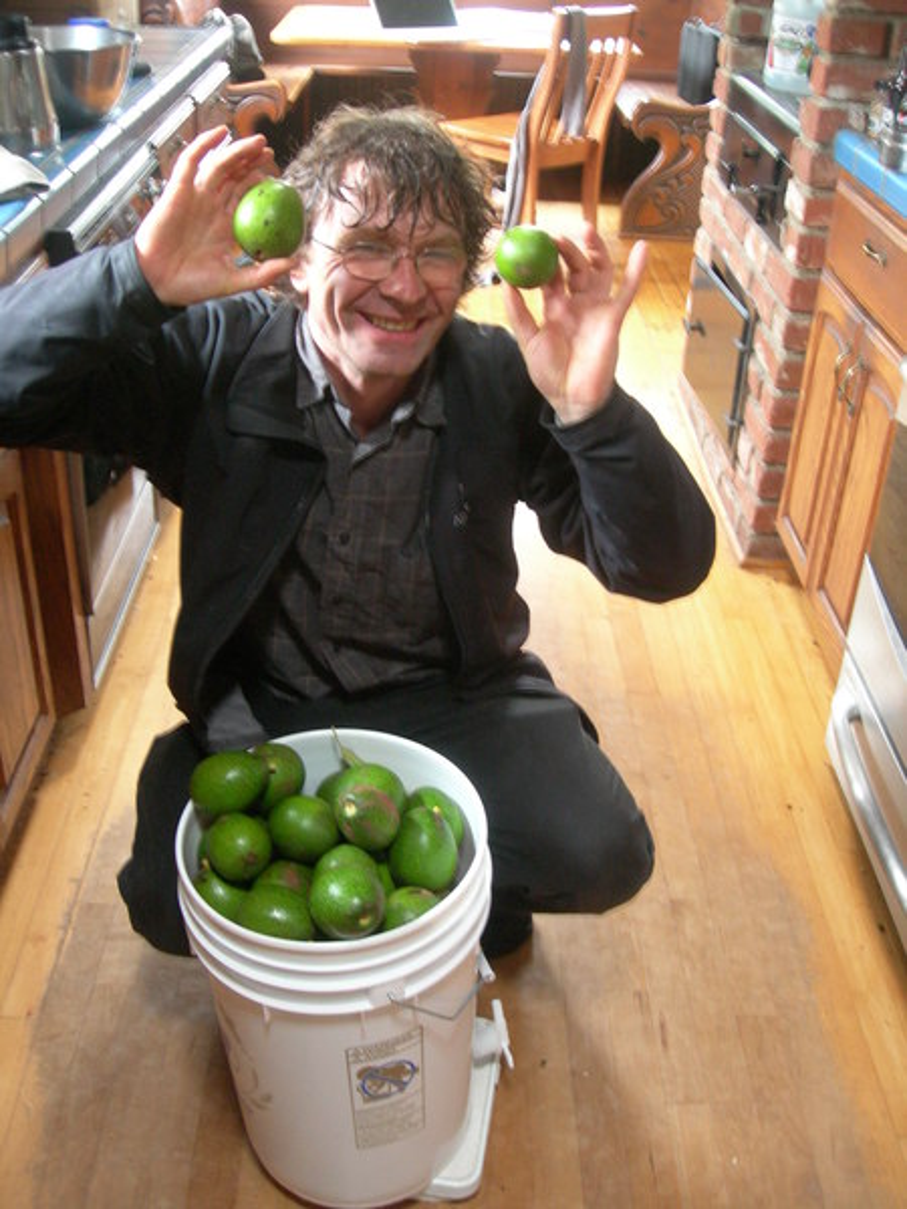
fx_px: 1328
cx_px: 454
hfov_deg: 37.7
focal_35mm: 38
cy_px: 604
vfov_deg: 49.0
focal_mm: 7.8
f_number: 2.8
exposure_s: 1/2
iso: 200
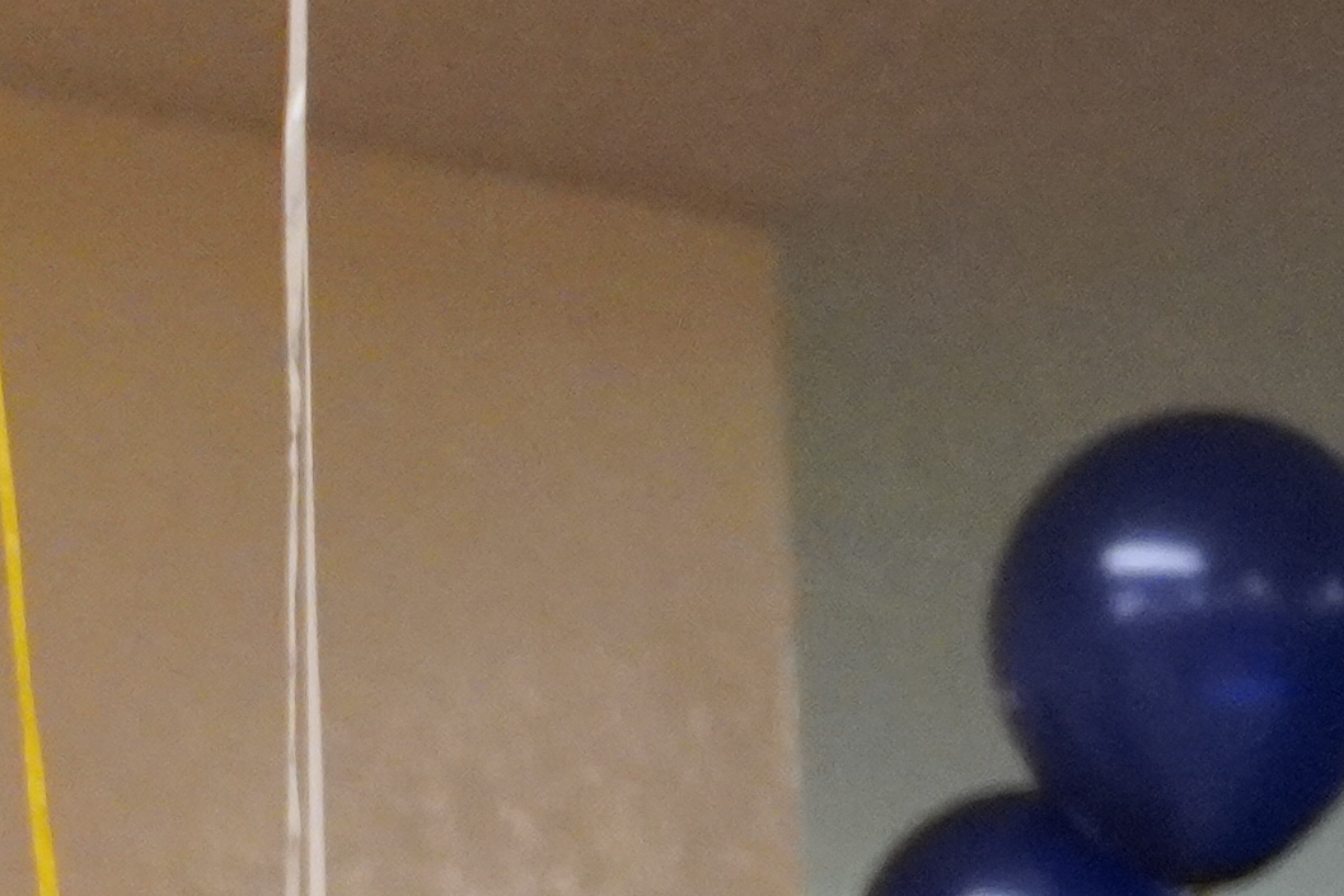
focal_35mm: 264
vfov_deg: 5.1
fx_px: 9851
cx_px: -1870
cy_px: 1525
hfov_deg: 7.3
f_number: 5
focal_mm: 31
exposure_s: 1/160
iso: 2500
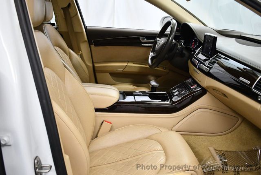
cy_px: 88
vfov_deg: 37.0
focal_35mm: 36
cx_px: 130
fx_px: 261
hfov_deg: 53.1
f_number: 3.5
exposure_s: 1/125
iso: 1250
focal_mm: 18
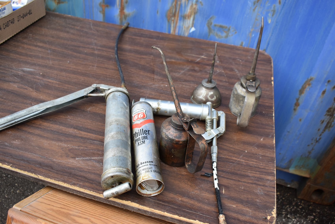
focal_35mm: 33
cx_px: 168
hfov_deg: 57.2
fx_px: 307
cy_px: 112
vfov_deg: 40.0
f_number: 5
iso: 400
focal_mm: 22
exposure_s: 1/250
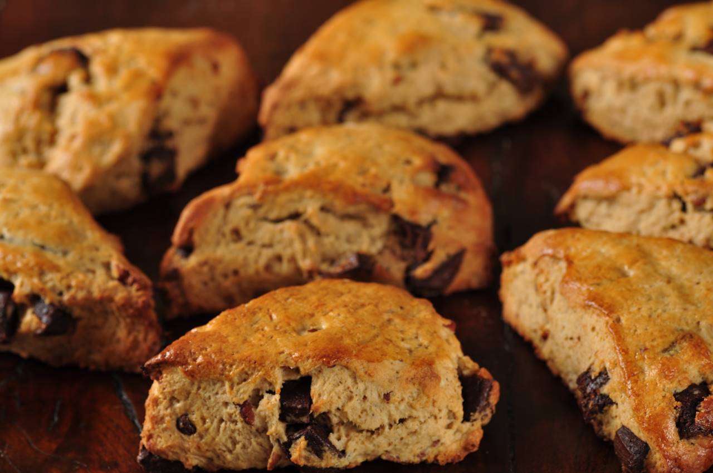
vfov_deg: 8.7
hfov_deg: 13.1
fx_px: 3115
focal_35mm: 158
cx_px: 356
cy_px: 236
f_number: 5.6
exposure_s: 1/125
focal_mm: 105
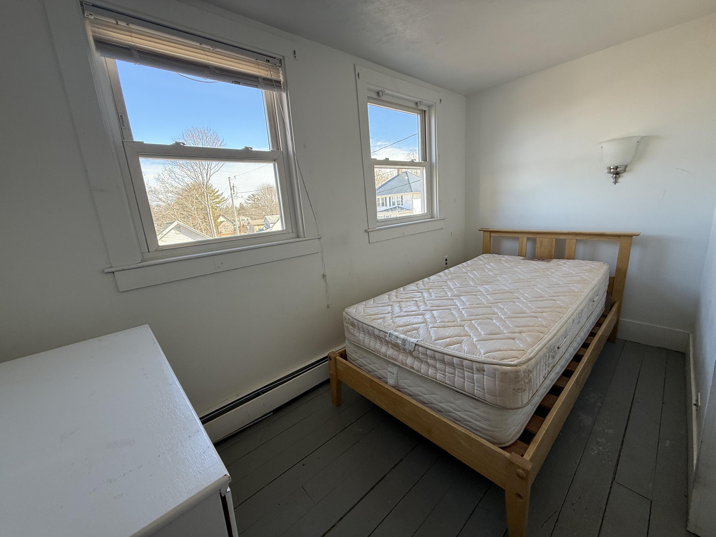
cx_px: 358
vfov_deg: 85.7
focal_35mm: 14
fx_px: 290
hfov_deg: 102.1
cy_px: 268
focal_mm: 2.22
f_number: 2.2
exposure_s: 1/118
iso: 64
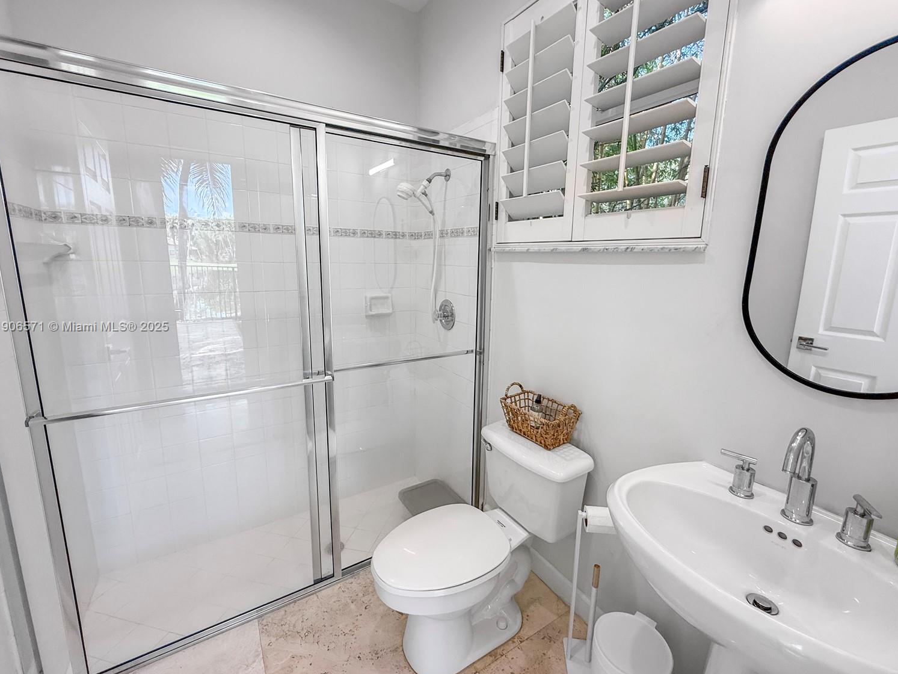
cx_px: 457
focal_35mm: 15
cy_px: 327
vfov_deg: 81.7
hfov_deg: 98.2
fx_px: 389
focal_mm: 2.22
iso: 125
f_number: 2.2
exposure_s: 1/120
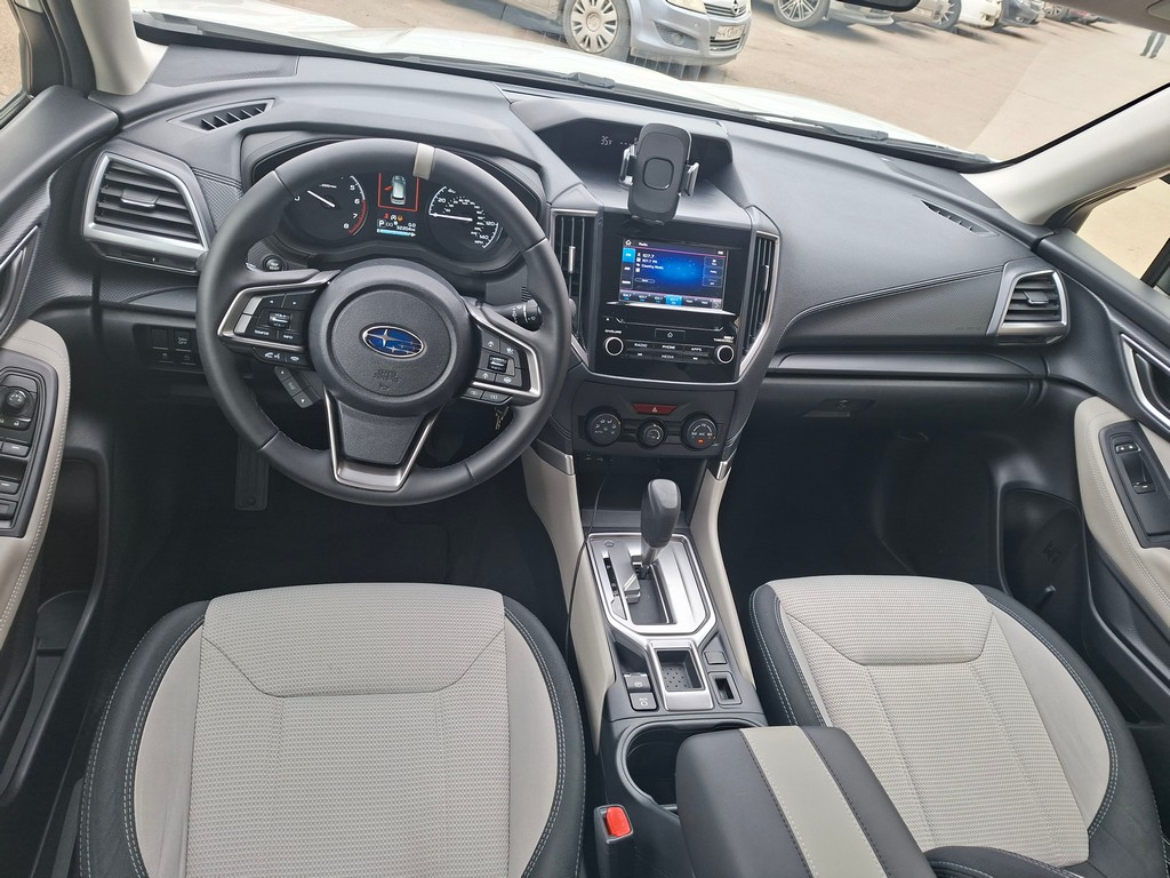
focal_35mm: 23
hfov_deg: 73.9
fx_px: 777
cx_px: 585
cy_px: 439
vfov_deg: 58.9
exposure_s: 1/100
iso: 50
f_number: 1.8
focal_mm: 5.54
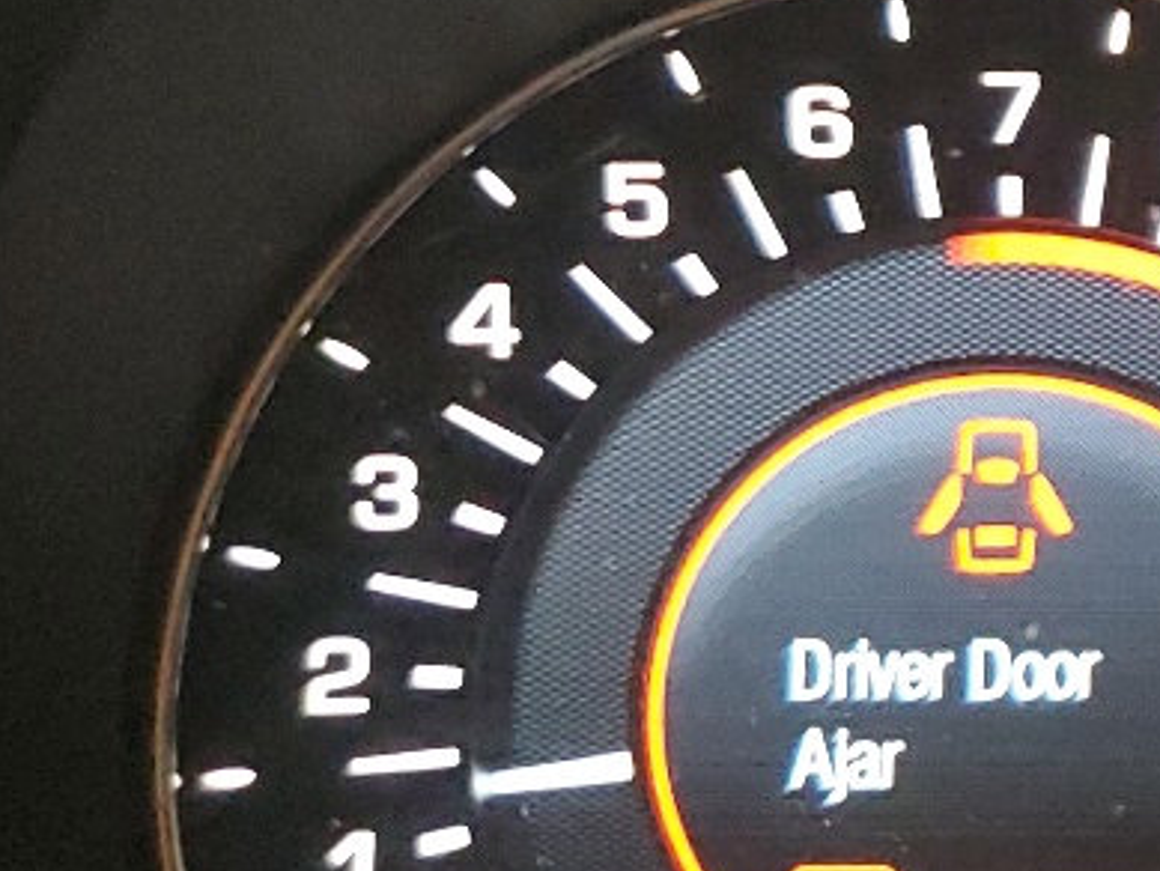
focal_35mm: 107
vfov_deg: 13.8
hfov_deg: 15.7
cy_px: 170
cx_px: 2087
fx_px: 3587
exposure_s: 1/15
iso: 415
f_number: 1.5
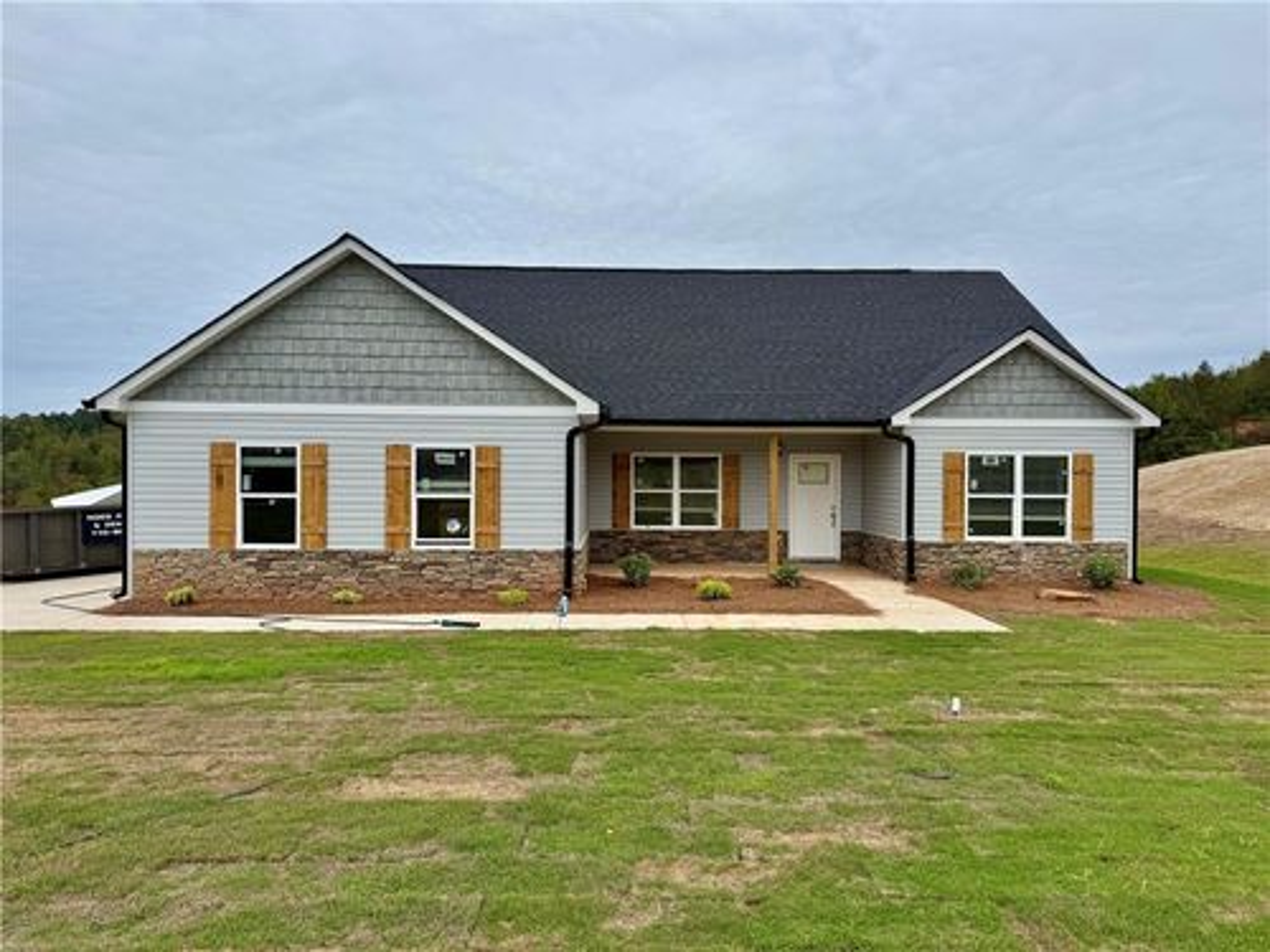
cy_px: 476
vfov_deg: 56.8
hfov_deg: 71.6
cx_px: 635
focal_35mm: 24
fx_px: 881
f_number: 1.78
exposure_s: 1/4310
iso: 80
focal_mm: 6.76
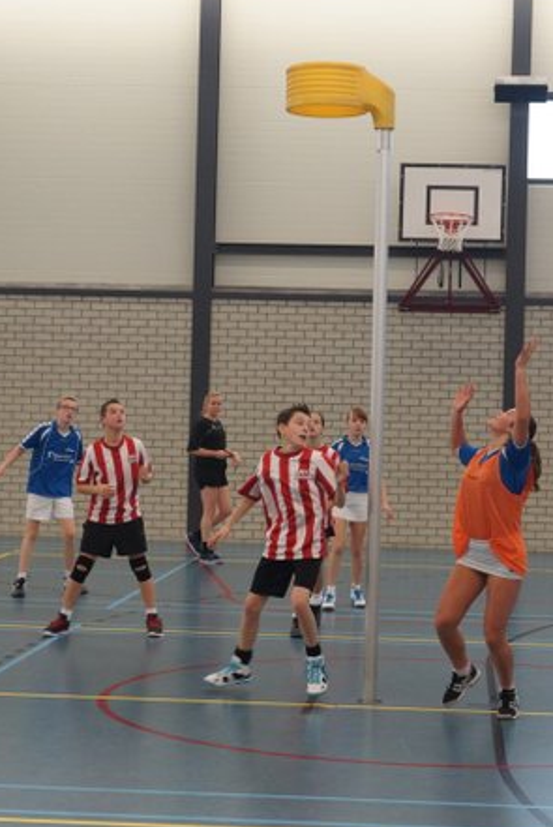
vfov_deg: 40.3
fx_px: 1126
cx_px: 291
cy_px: 403
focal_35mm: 49
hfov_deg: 27.6
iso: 800
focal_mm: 30
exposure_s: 1/200
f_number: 3.5
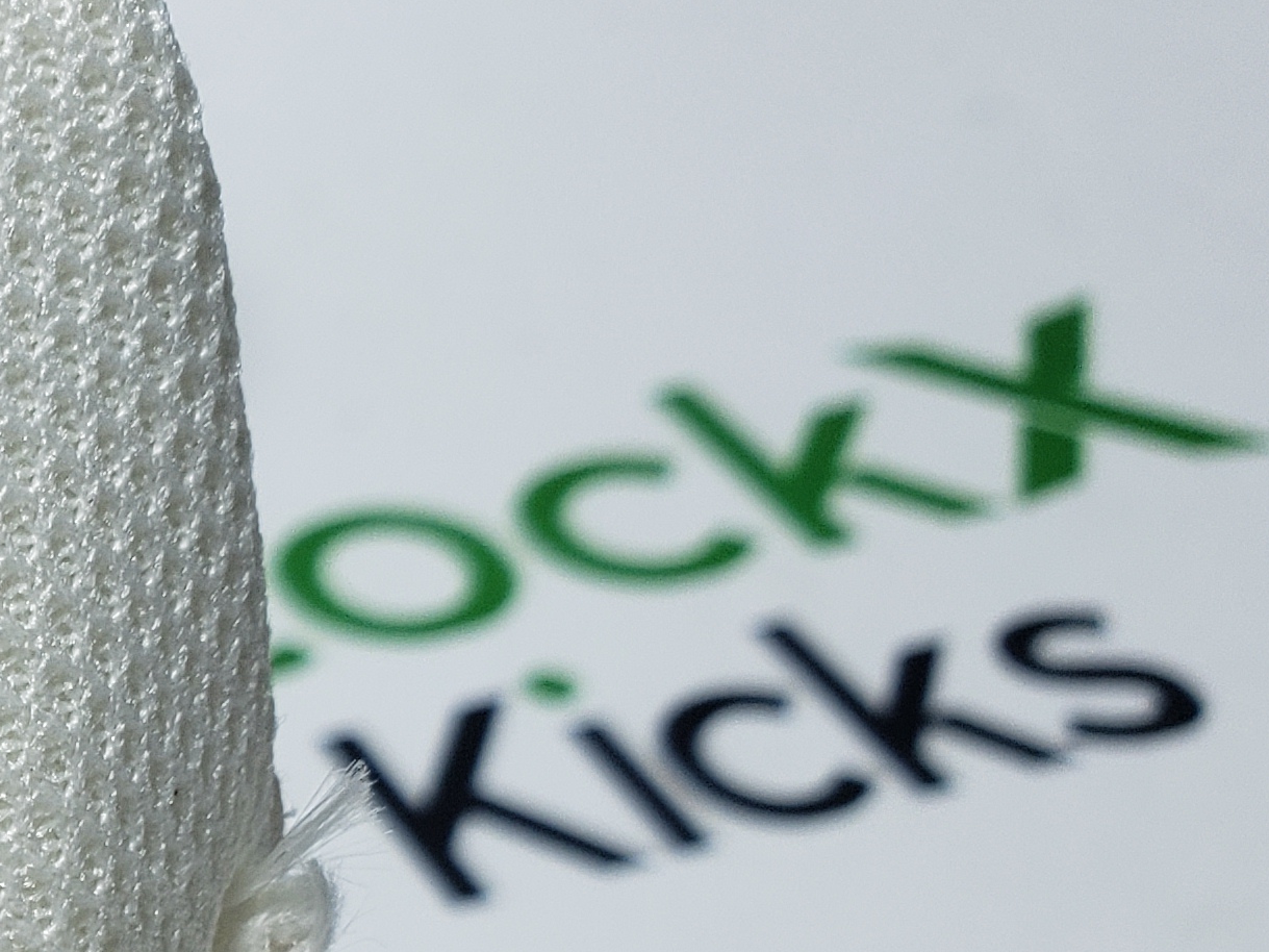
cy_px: 1235
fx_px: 3152
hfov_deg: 19.3
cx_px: -733
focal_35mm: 86
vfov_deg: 16.3
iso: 50
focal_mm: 4.3
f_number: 2.4
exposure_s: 1/154
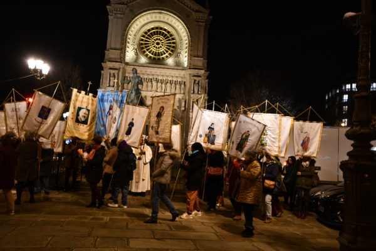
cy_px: 126
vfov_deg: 40.0
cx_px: 188
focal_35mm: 33
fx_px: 345
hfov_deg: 57.2
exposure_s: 1/60
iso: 3200
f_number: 3.5
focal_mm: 22
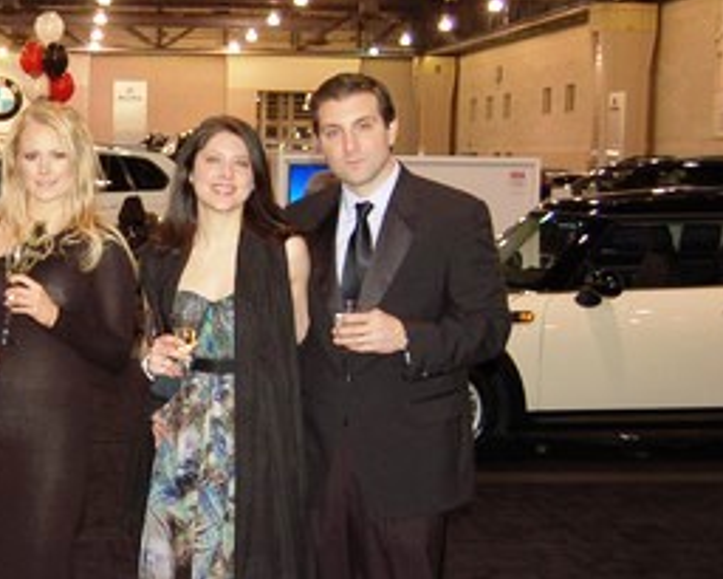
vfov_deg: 23.2
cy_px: 285
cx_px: 54
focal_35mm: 66
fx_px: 1413
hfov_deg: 27.5
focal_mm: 24
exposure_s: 1/60
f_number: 4
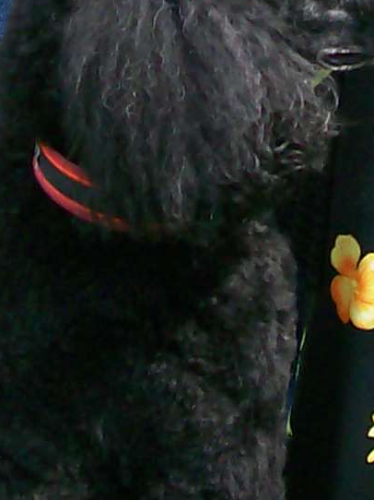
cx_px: 219
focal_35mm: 189
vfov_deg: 10.1
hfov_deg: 7.9
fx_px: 2725
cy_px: -275
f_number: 2.7
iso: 80
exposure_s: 1/354
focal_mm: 6
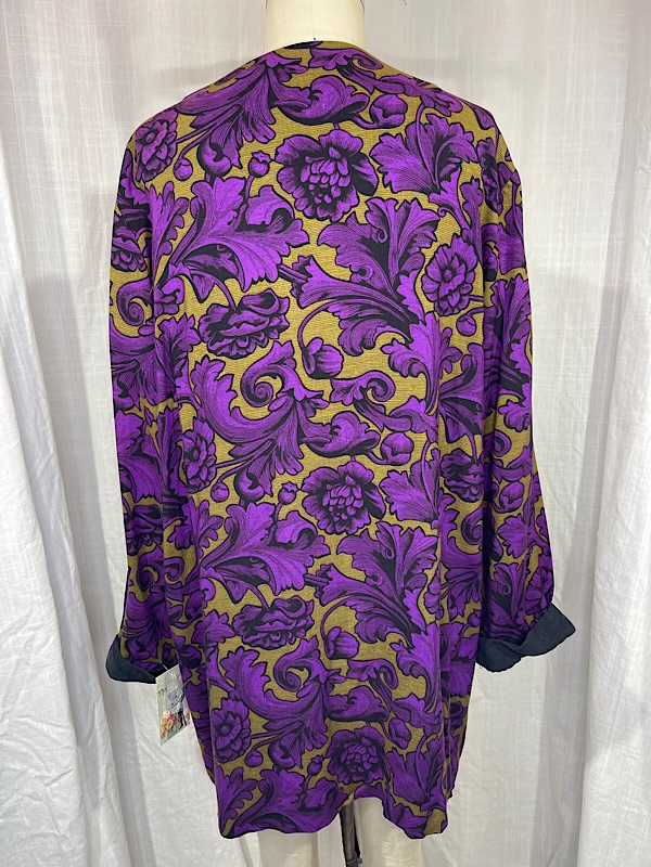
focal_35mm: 25
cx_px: 326
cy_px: 434
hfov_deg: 54.9
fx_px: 627
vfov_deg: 69.4
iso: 64
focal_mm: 5.1
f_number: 1.6
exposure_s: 1/120
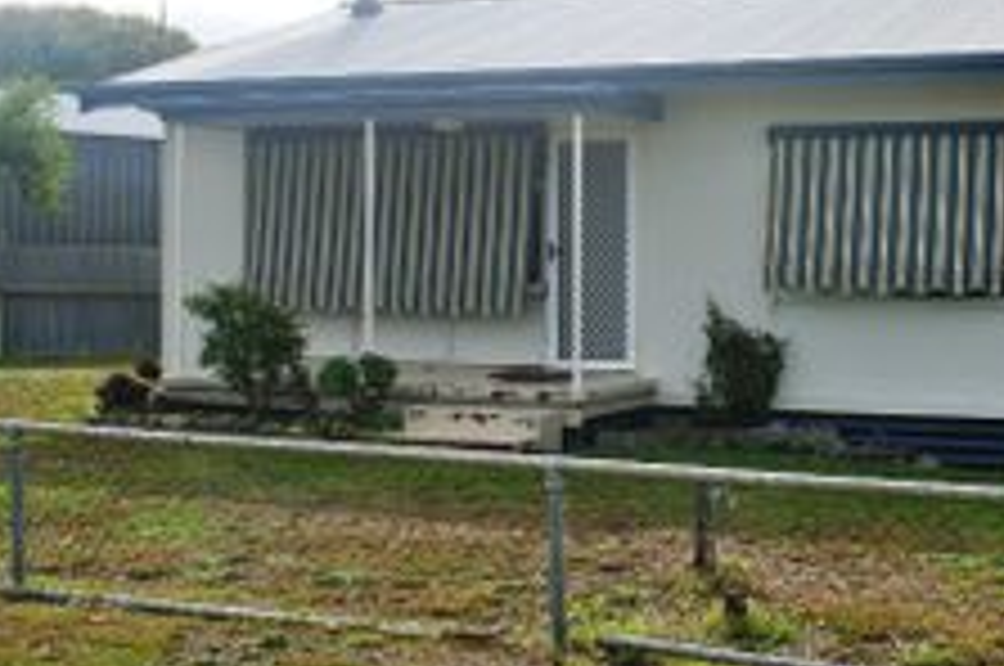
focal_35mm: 57
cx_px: 900
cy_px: 250
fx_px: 1587
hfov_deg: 33.3
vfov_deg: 23.6
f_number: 5.6
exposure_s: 1/500
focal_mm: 10
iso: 100
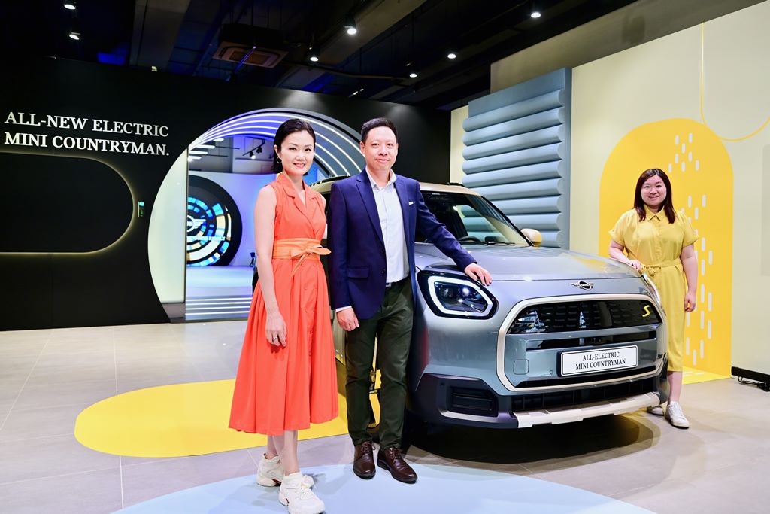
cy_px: 257
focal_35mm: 24
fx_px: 513
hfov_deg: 73.7
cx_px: 385
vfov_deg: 53.1
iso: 800
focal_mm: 24
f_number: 2.8
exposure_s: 1/125
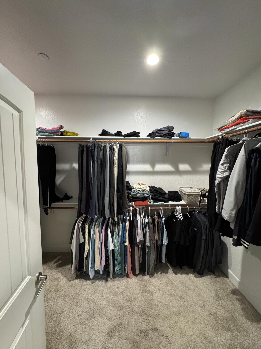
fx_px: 141
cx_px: 130
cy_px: 174
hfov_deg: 85.7
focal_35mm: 14
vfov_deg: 102.1
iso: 640
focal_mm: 2.22
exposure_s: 1/60
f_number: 2.2
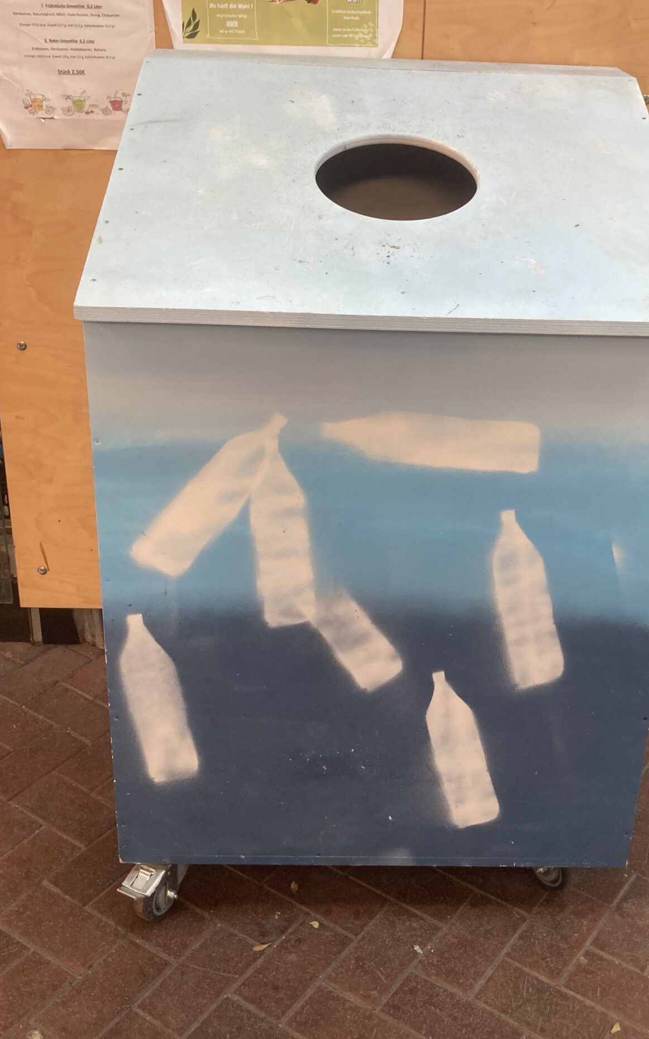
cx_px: 389
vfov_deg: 48.1
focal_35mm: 41
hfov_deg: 31.2
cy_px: 465
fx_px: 1160
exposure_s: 1/50
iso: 50
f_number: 1.8
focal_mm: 3.99
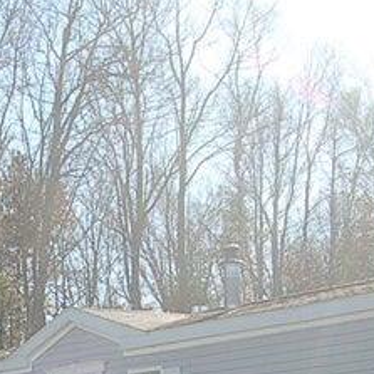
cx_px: 21
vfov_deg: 12.8
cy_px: 493
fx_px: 1614
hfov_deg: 13.1
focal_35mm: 132
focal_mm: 24
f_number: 8
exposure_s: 1/250
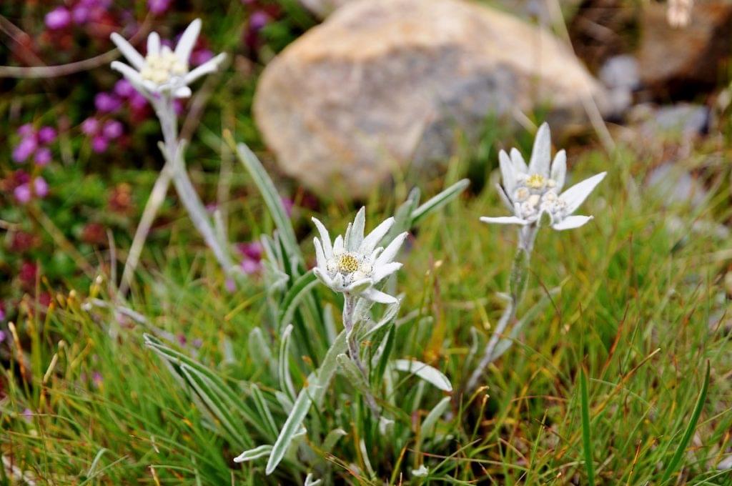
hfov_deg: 16.1
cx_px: 366
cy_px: 243
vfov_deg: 10.7
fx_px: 2589
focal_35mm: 128
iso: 200
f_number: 8
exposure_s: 1/320
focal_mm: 85
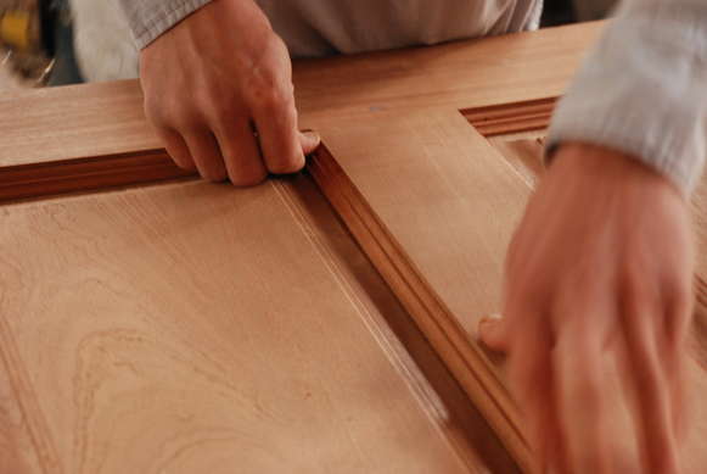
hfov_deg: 18.2
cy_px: 237
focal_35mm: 112
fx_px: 2212
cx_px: 354
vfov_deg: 12.2
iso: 800
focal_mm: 75
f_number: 5.6
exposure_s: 1/13
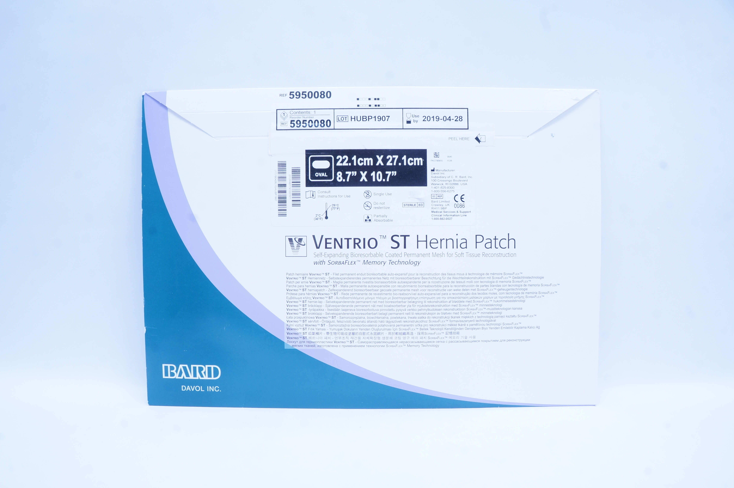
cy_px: 244
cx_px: 367
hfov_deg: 67.4
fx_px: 550
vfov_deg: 47.8
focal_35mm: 27
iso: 400
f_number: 13
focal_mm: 18
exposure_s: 1/10
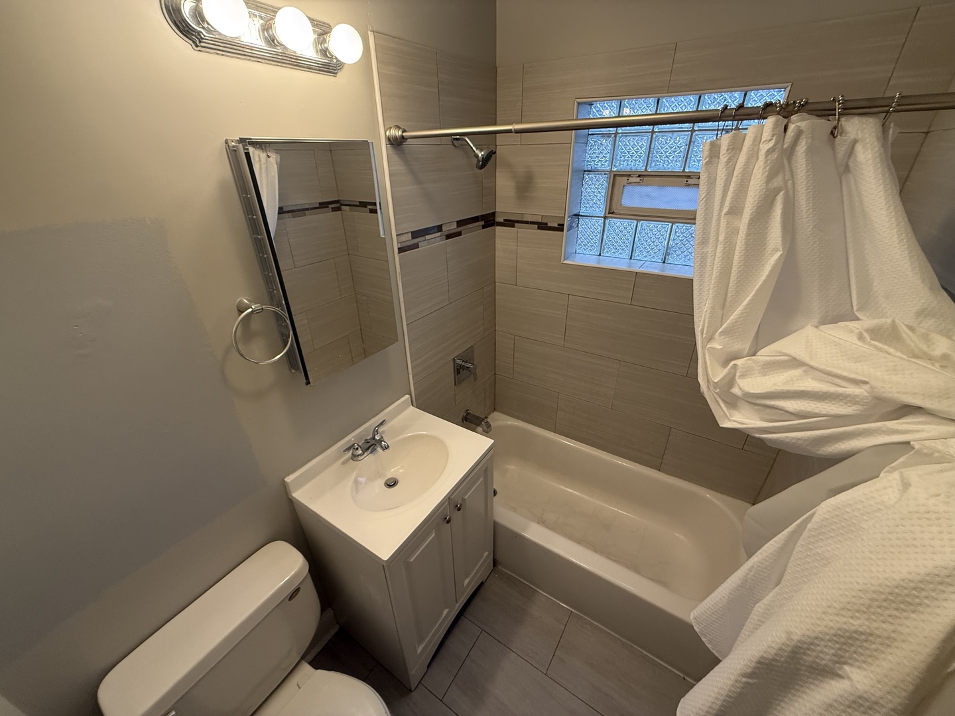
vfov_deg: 85.7
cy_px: 358
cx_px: 478
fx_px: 386
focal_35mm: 14
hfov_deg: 102.1
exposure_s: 1/120
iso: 250
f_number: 2.2
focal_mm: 2.22
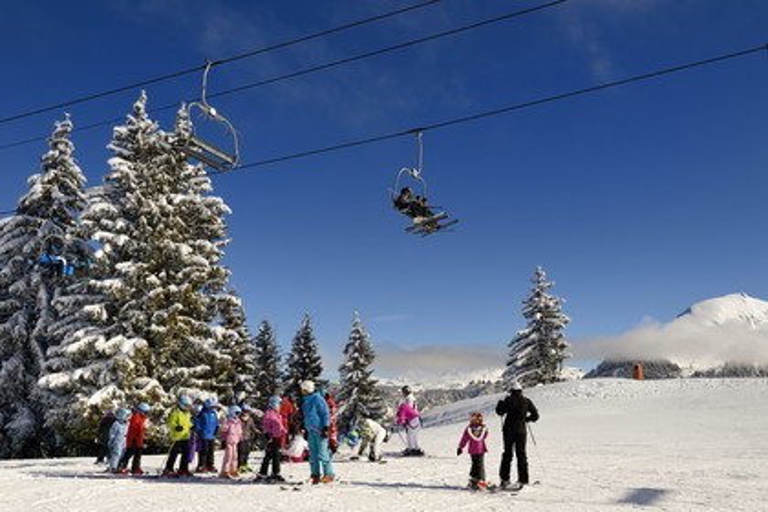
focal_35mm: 34
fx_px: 725
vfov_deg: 38.9
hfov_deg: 55.8
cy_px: 256
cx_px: 384
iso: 200
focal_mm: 34
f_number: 16
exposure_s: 1/400
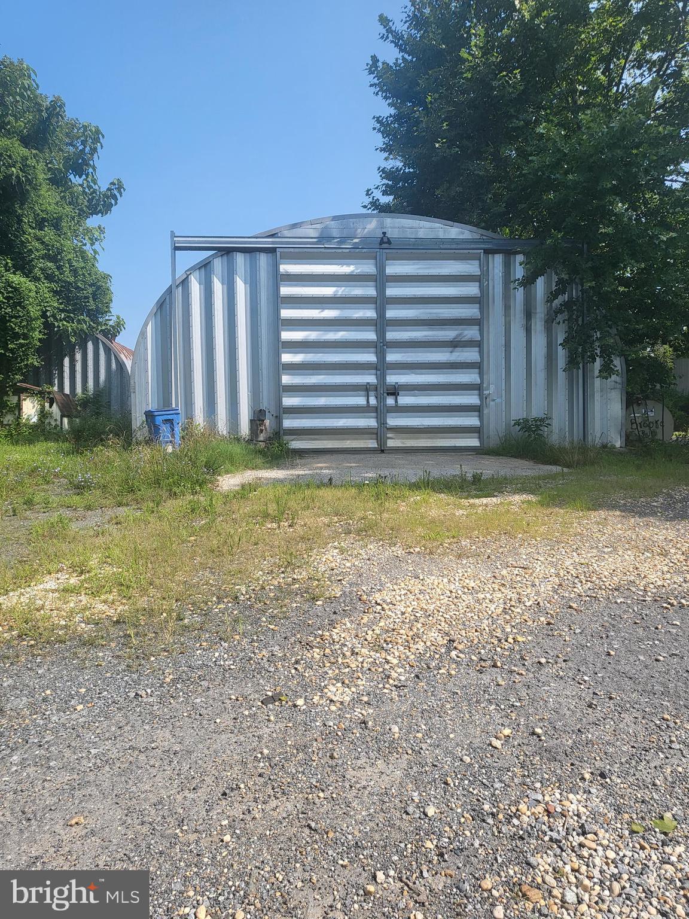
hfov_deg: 53.1
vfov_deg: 67.3
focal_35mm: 26
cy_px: 460
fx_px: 690
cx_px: 344
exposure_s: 1/1894
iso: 50
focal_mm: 4.25
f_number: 1.8
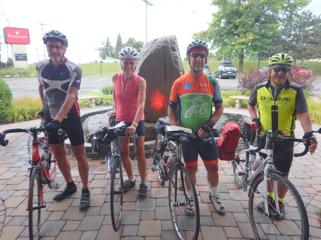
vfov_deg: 56.8
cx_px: 160
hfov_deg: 71.6
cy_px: 120
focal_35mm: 24
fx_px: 223
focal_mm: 4.3
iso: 125
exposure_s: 1/40
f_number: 2.8
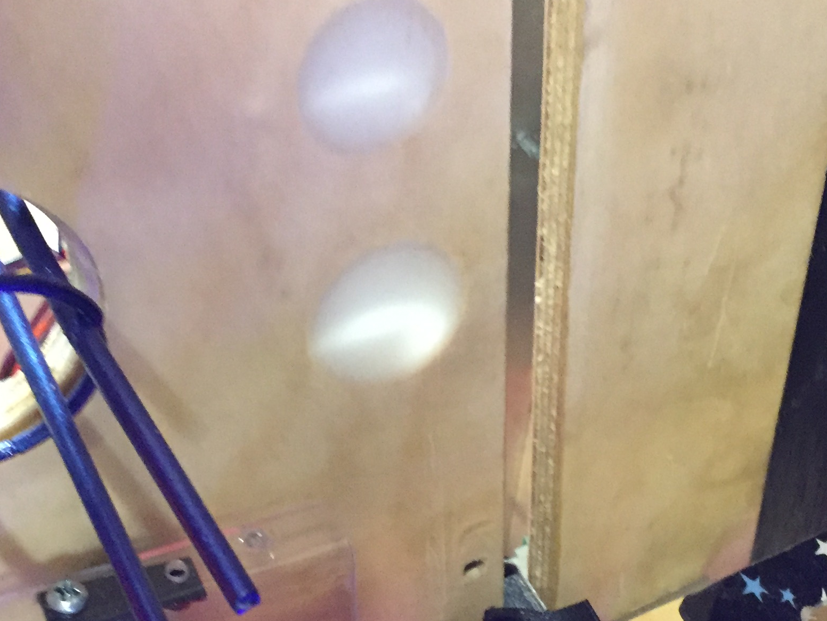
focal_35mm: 61
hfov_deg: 31.6
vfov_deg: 23.5
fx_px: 1457
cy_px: 538
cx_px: 467
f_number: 2.2
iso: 320
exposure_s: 1/15
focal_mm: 4.15
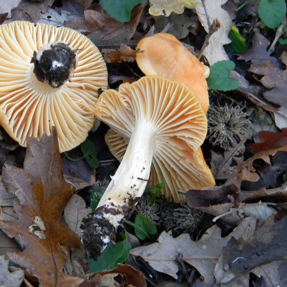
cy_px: 143
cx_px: 102
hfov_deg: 21.6
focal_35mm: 80
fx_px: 750
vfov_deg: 21.7
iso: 400
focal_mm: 12.2
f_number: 4.3
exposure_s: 1/20.3
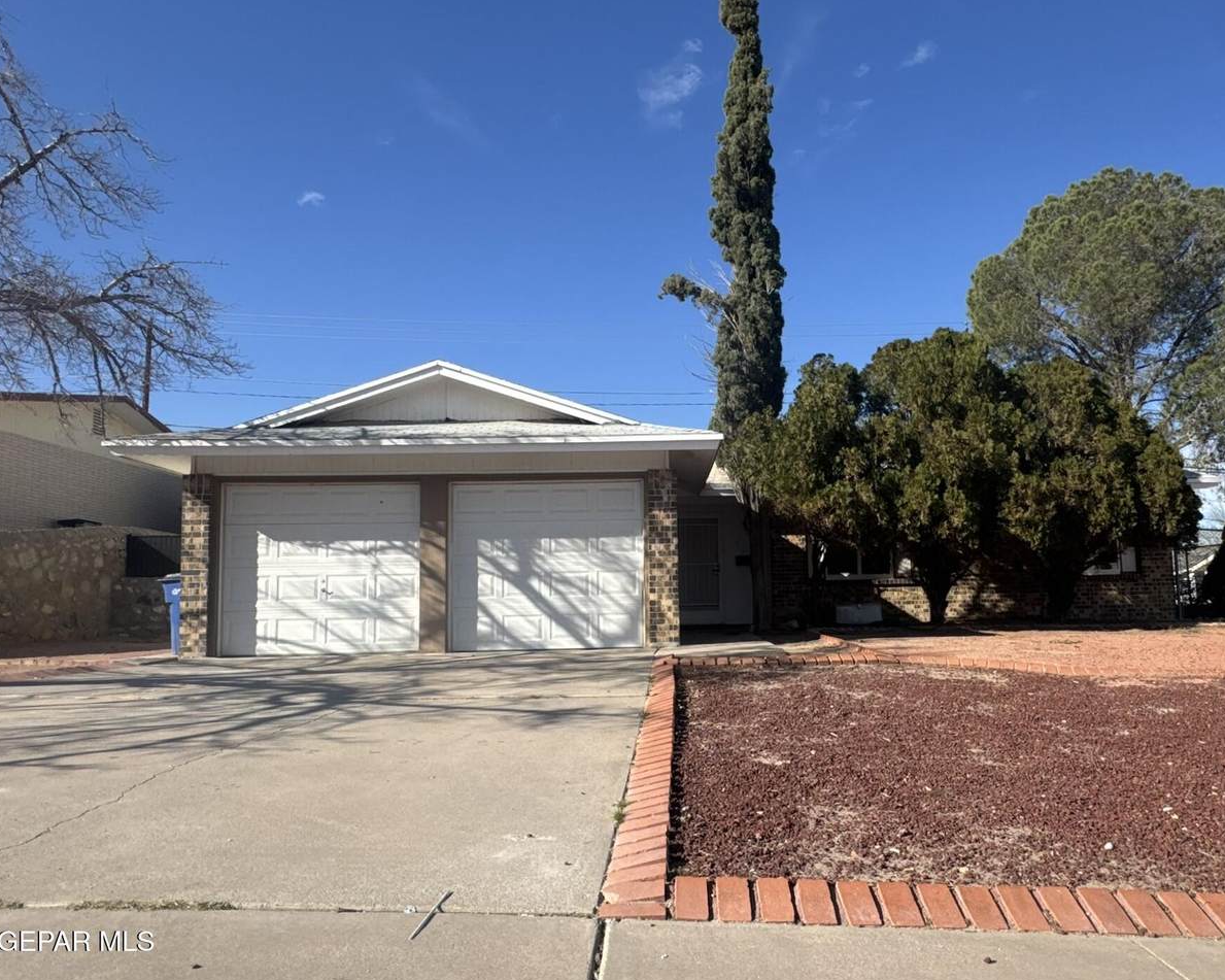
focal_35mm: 21
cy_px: 492
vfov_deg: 65.5
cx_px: 651
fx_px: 761
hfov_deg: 77.5
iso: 50
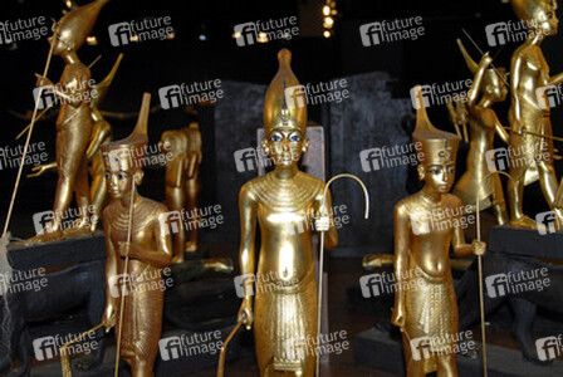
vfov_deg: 29.0
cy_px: 188
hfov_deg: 42.3
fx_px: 728
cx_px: 282
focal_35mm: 46
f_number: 4
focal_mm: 31
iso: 400
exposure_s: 1/60
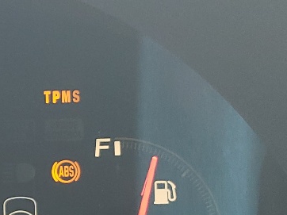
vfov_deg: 12.7
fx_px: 953
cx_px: -248
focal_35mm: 115
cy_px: 222
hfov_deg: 14.7
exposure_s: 1/60.2
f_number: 1.5
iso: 70
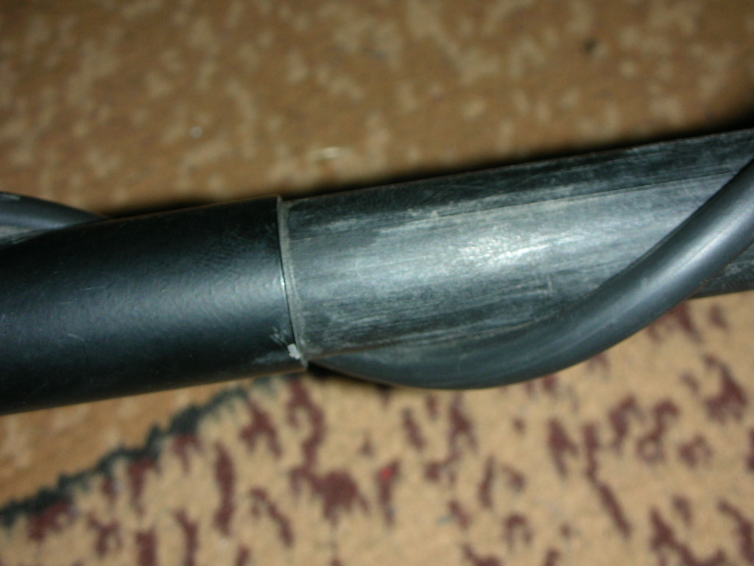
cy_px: 283
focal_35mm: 61
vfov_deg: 24.0
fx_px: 1329
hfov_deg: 31.7
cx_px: 377
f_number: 11.3
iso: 50
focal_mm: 10.1
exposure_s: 1/120
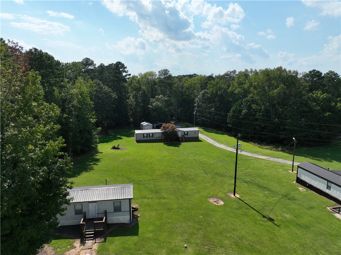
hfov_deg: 71.6
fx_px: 236
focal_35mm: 24
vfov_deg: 56.8
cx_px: 170
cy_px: 128
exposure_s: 1/640
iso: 230
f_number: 2.8
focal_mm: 12.29
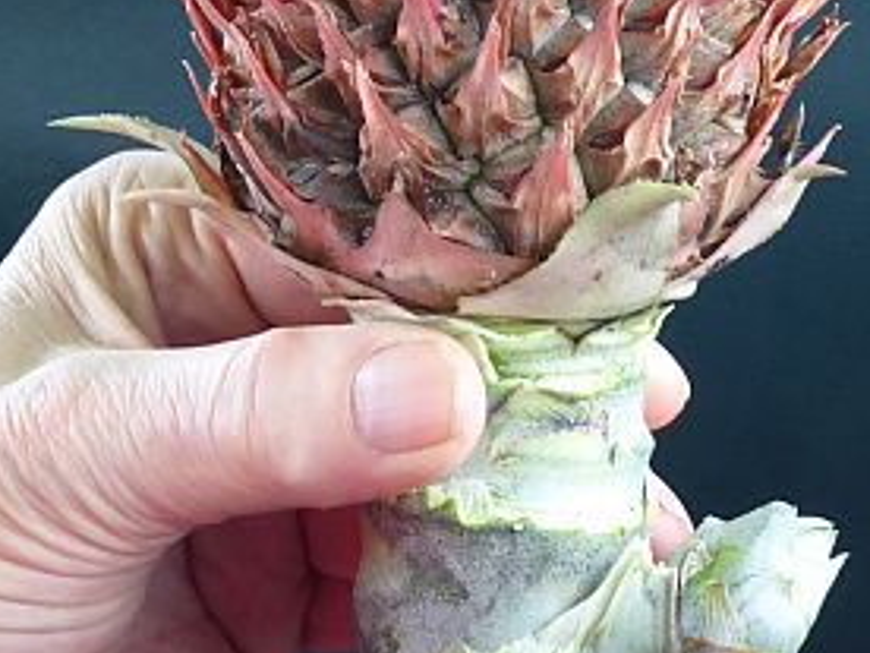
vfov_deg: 8.5
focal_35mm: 174
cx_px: 422
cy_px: -69
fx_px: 4373
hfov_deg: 11.4
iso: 400
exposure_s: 1/60
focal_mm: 12.5
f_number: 4.5
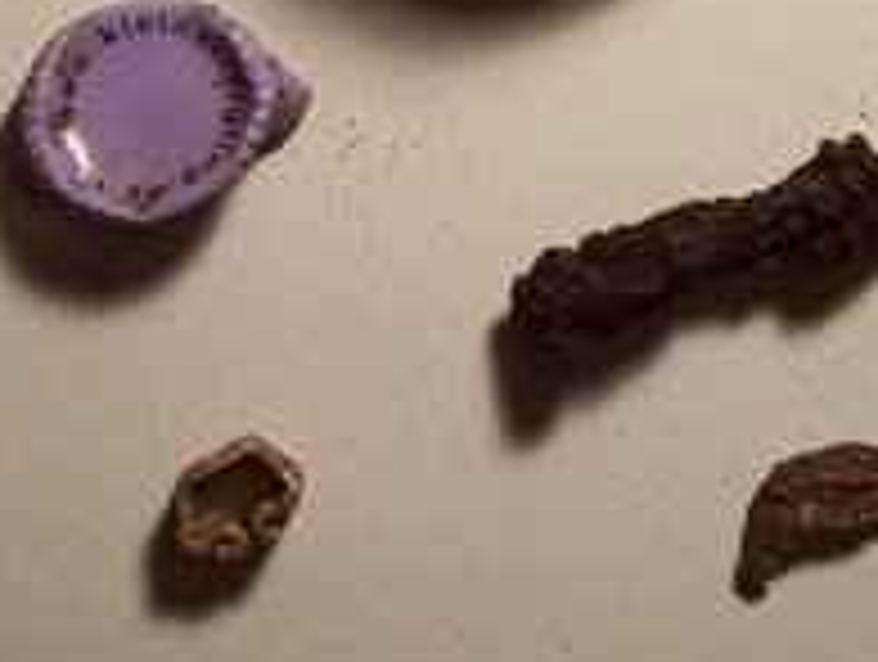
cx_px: 437
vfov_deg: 16.7
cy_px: 20
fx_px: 2211
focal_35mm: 87
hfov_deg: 22.5
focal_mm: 5.6
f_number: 2.7
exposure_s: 1/90
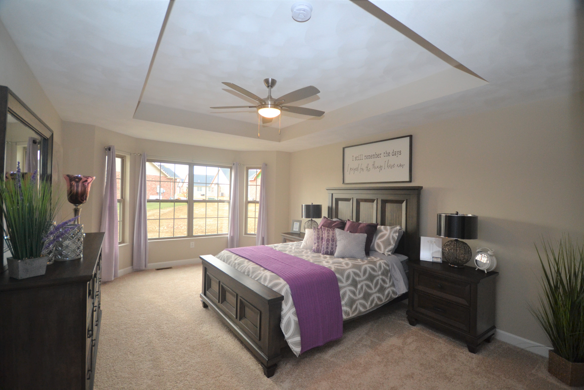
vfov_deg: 77.3
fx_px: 243
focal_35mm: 15
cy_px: 195
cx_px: 292
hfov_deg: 100.4
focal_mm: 10
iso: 800
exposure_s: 1/60
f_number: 4
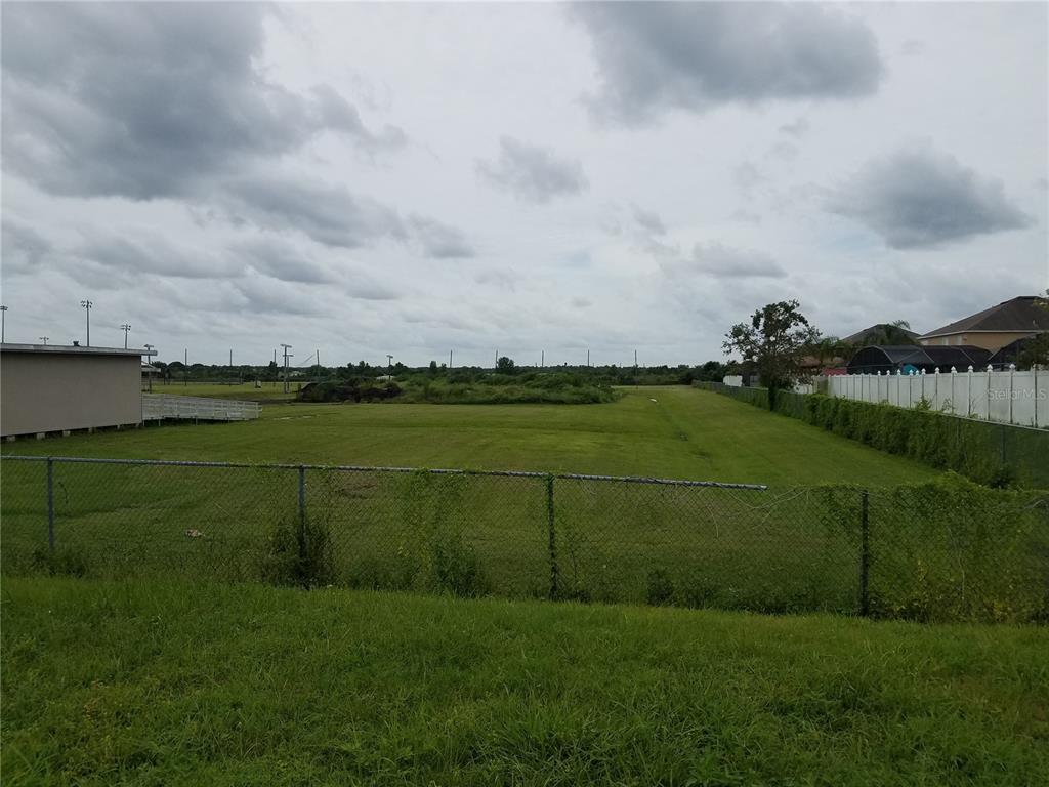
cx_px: 524
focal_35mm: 26
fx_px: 788
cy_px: 394
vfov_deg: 53.1
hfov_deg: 67.3
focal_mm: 4.2
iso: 40
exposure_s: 1/3544
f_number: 1.7
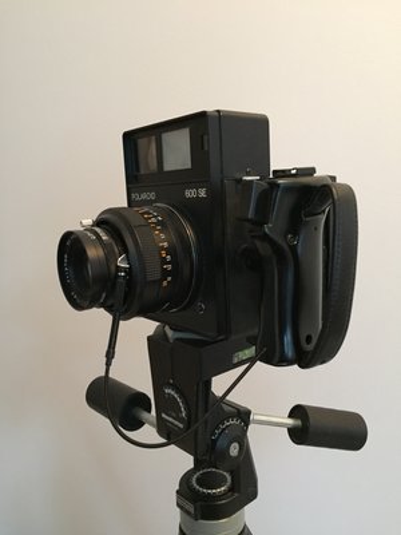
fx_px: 448
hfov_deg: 48.2
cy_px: 268
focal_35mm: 29
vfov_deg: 61.7
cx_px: 200
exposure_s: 1/15
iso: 500
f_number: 2.2
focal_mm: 4.15
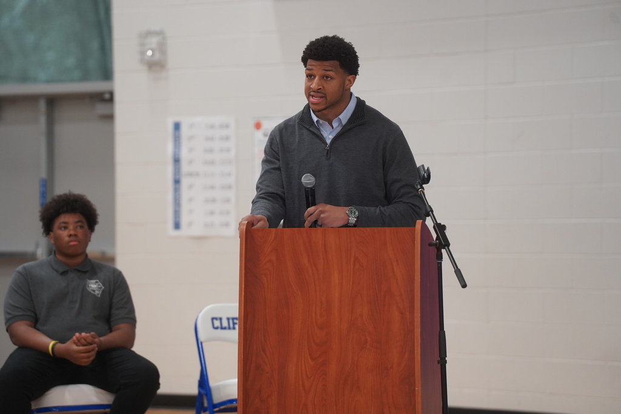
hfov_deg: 12.2
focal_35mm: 168
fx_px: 2898
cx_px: 310
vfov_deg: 8.2
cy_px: 207
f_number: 4
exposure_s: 1/200
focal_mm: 168
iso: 2500
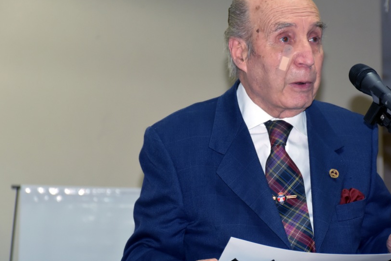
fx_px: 1857
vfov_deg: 8.0
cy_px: 130
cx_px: 231
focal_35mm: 171
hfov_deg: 12.0
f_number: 5.3
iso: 800
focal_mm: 90
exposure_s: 1/60
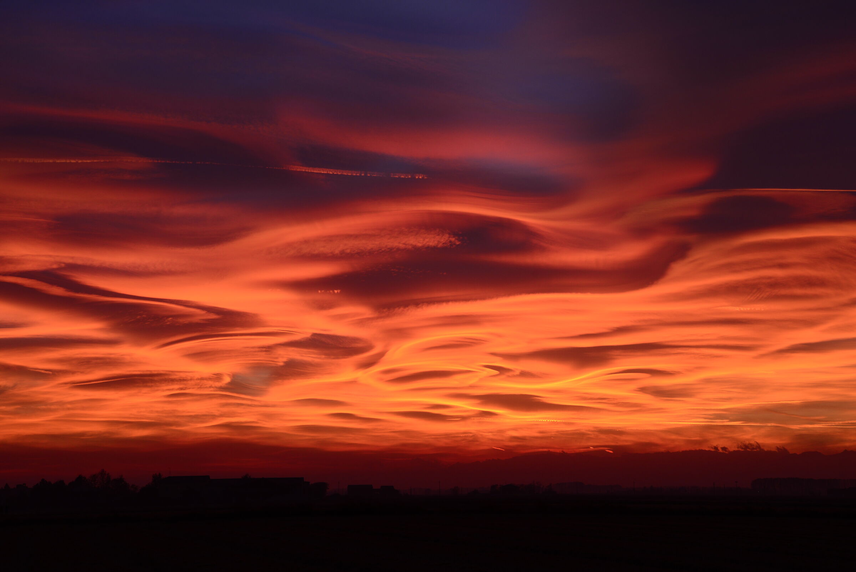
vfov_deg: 20.6
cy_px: 286
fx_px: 1570
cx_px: 428
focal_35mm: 66
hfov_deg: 30.5
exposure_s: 1/15
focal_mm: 66
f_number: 9
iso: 500
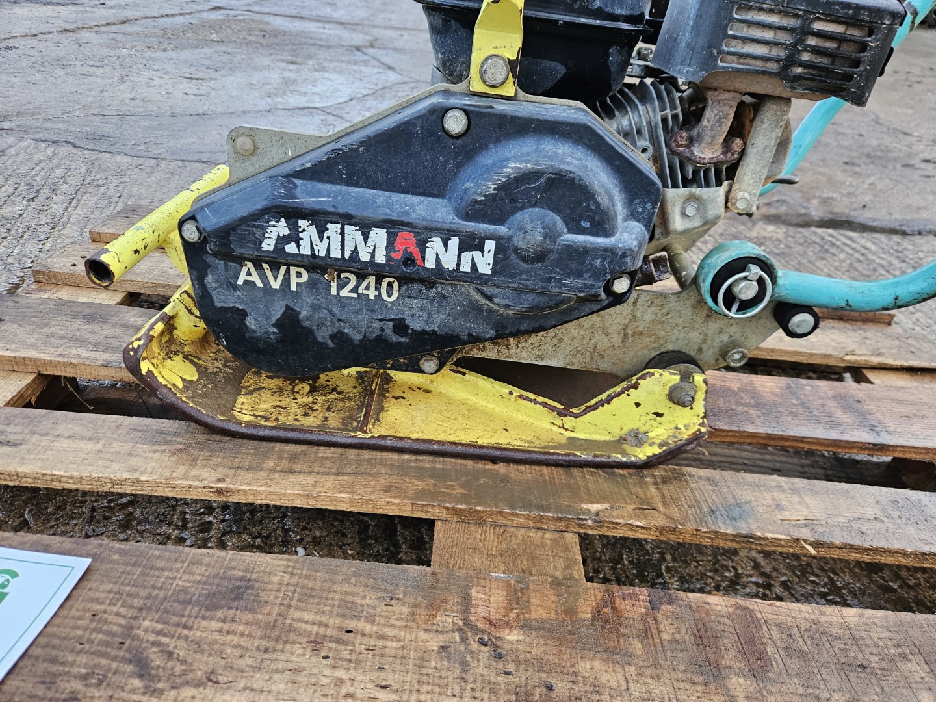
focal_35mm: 23
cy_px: 351
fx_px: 622
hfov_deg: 73.9
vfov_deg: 58.9
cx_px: 468
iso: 200
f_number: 1.8
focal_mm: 5.4
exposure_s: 1/100
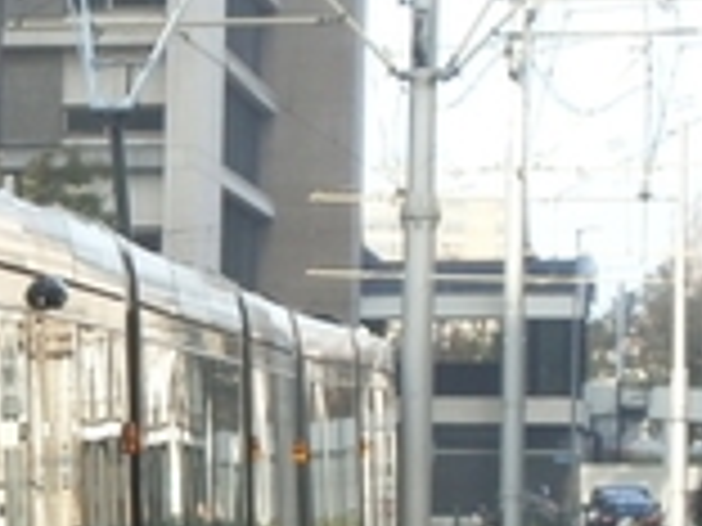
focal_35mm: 227
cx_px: -297
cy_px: 504
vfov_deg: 6.5
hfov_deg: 8.6
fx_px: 4603
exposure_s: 1/160
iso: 100
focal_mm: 10.3
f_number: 4.2
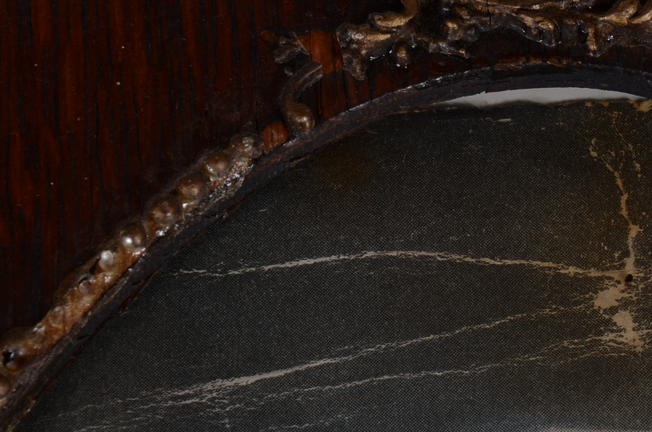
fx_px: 5293
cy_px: 159
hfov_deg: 7.0
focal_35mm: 293
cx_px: 536
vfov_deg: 4.7
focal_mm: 105
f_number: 16
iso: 160
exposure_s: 1/160
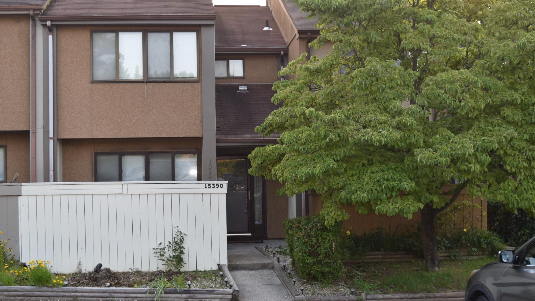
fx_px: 723
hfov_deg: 40.6
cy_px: 154
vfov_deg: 23.5
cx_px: 269
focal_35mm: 51
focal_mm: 32
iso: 180
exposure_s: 1/125
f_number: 5.6
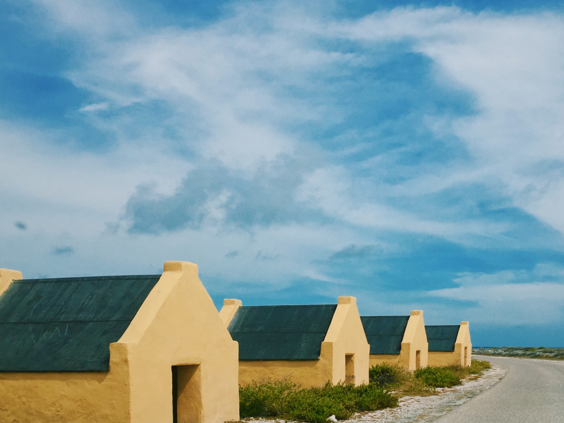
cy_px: 201
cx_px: 353
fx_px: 619
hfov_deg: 48.5
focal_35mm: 38
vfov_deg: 37.7
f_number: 2.2
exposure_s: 1/2079
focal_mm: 4.15
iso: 25
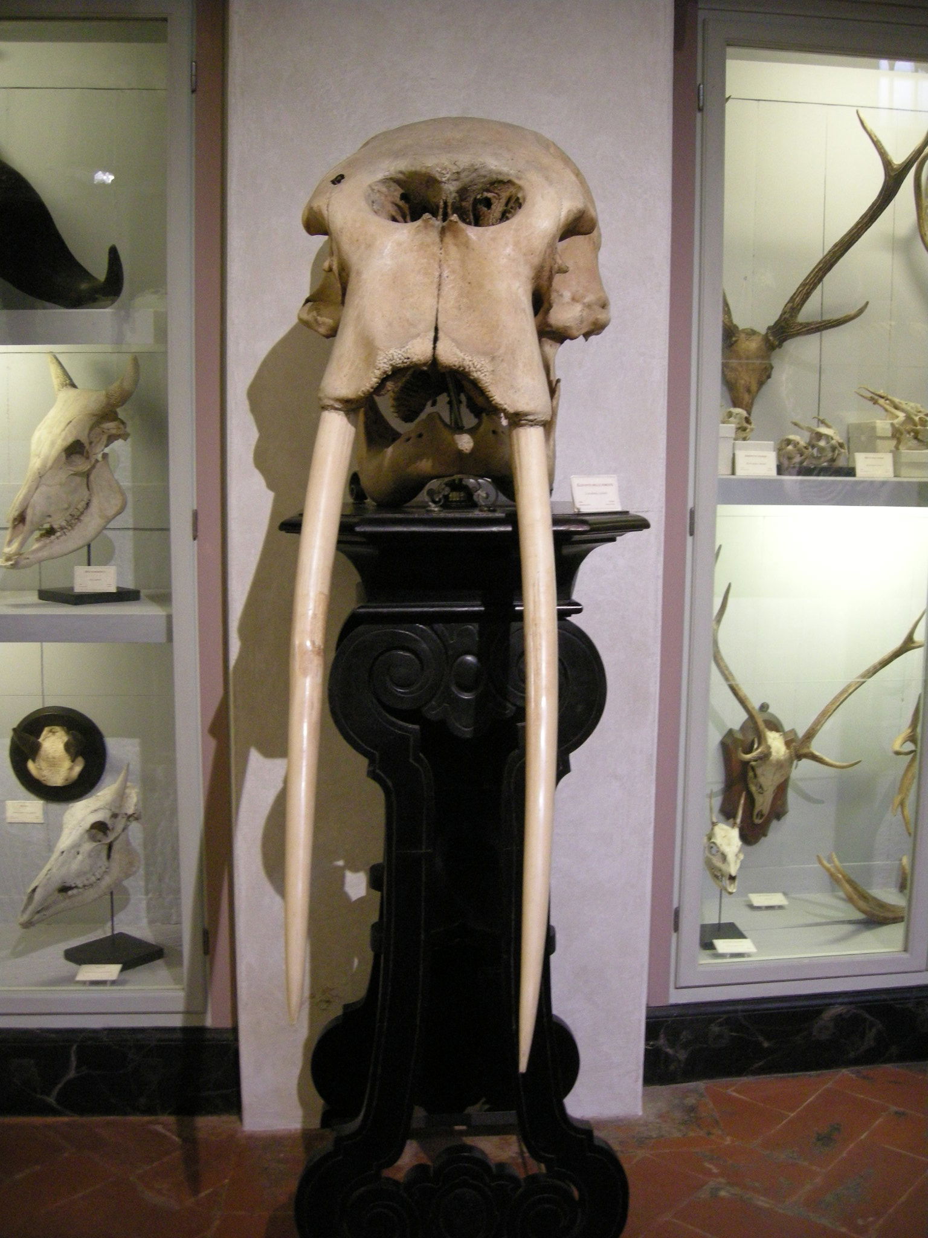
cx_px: 464
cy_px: 619
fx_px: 1287
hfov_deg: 39.7
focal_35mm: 36
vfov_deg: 51.4
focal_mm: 7.5
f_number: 2.7
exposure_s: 1/22.3
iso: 400
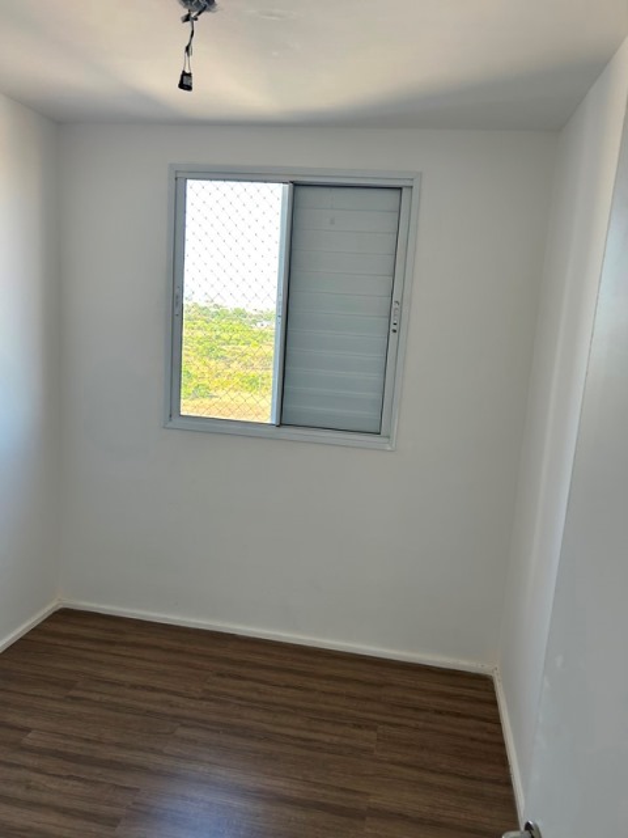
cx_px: 314
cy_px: 419
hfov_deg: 53.1
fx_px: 629
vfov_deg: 67.3
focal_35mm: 26
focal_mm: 5.7
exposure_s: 1/164
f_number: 1.5
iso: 50
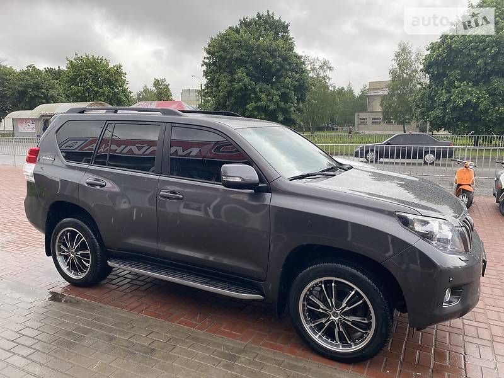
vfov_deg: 53.1
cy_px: 189
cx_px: 252
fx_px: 379
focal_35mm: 26
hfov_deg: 67.3
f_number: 1.8
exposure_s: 1/376
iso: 32
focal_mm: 4.2
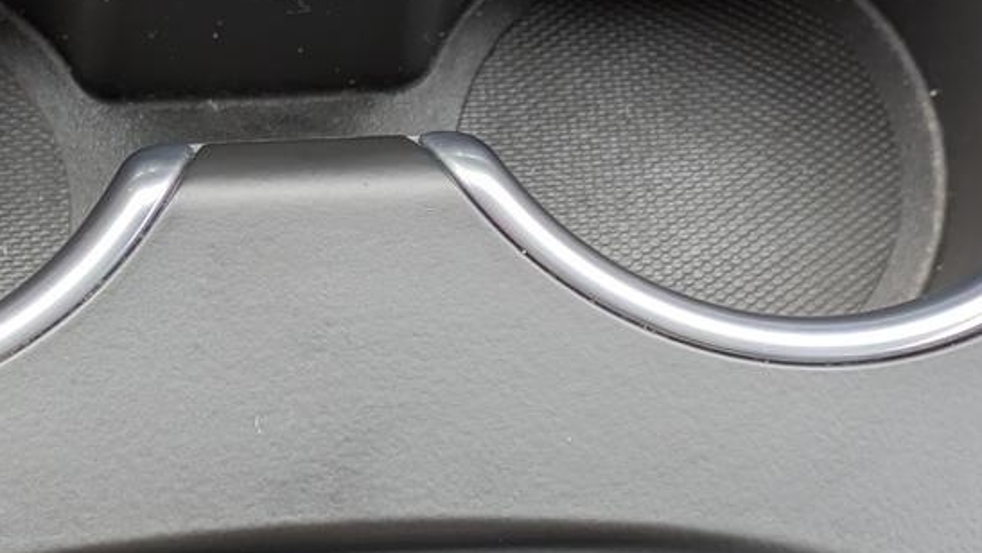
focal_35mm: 130
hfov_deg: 16.5
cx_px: 369
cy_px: 418
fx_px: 3386
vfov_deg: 9.3
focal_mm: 5.43
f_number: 1.89
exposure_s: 1/228
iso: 56
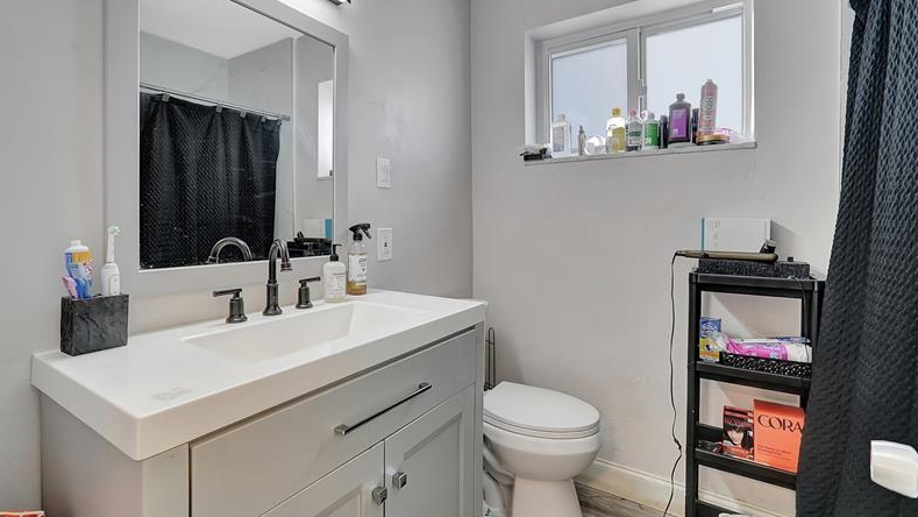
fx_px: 427
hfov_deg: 94.2
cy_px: 231
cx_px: 458
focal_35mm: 18
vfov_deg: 62.2
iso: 640
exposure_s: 1/5
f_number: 13
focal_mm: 16.5
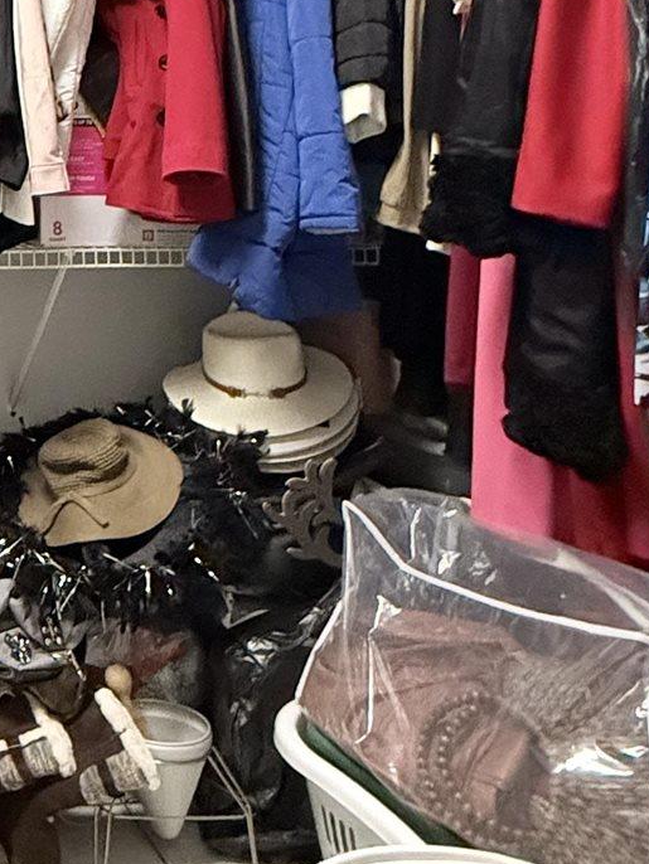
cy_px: 83
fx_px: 1174
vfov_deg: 37.7
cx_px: -302
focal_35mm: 47
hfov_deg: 24.6
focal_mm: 2.22
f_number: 2.2
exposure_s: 1/60
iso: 800
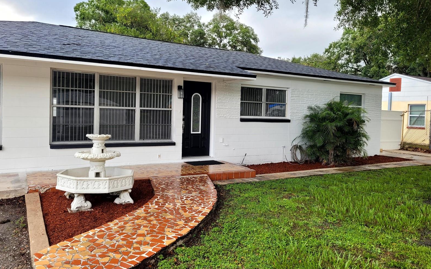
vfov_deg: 44.5
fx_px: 329
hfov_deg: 66.5
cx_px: 213
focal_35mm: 28
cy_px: 127
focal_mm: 5.4
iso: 40
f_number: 1.8
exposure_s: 1/307
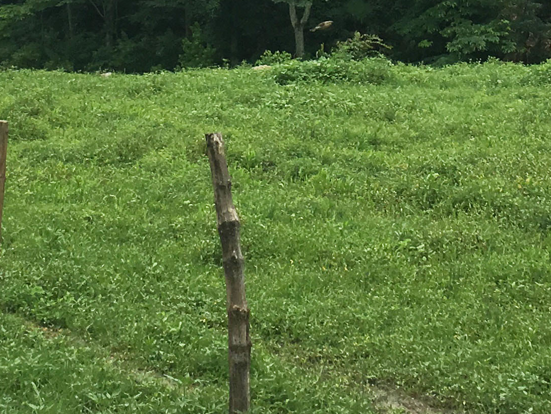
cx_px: 305
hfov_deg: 18.4
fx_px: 1703
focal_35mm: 107
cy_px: -213
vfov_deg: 13.1
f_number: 2.2
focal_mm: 4.15
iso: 25
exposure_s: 1/1479
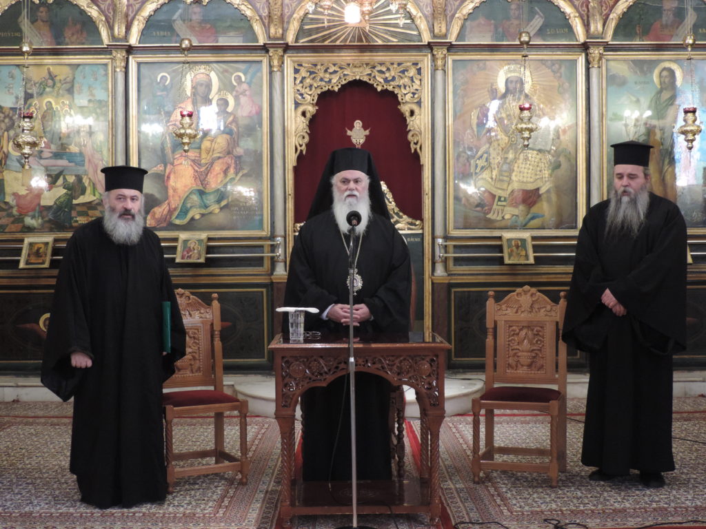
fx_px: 959
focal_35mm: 47
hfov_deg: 40.4
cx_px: 353
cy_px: 264
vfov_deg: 30.9
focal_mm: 8.3
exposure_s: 1/13
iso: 640
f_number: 3.5
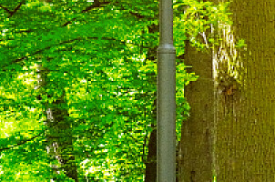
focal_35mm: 229
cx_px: 255
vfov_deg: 6.0
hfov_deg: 9.0
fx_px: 1746
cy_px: 181
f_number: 9
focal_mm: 24
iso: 1000
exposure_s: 1/200
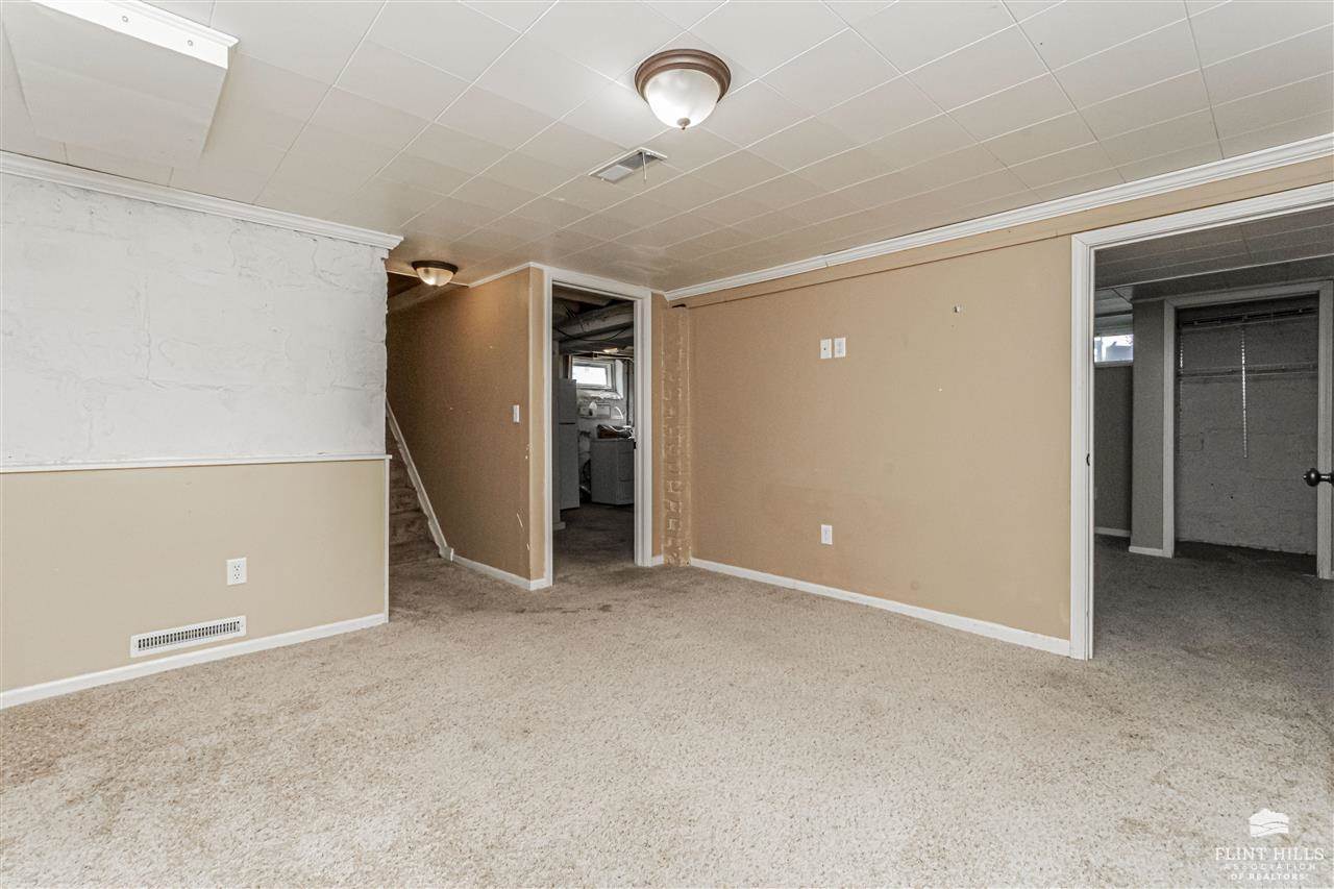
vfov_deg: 77.3
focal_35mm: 15
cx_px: 667
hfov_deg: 100.4
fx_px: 556
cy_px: 444
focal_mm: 10
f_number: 16
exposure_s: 1/60
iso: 3200
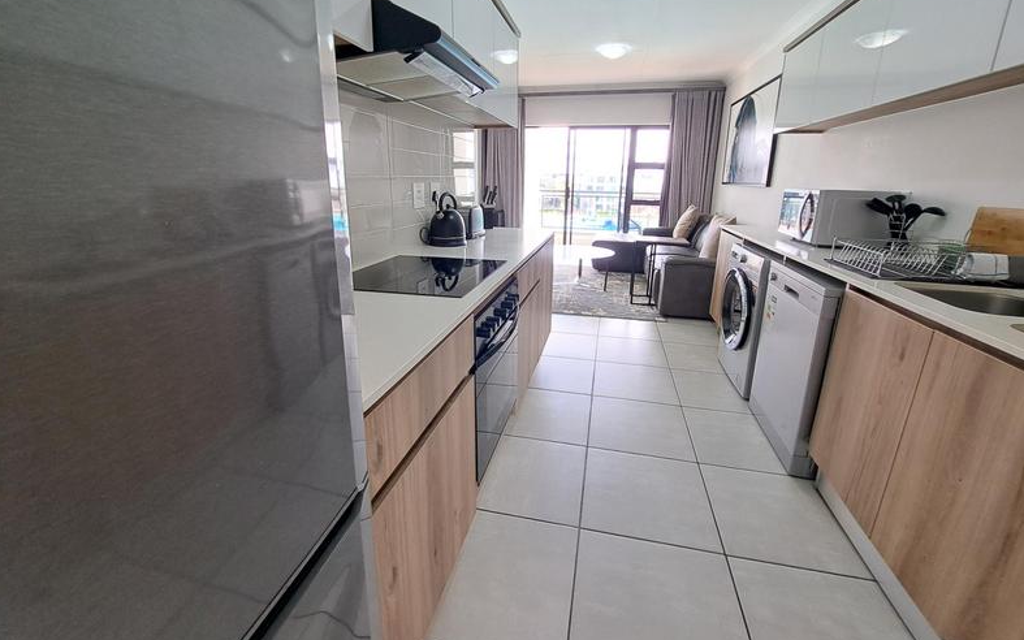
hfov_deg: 105.3
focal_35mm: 14
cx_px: 507
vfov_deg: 78.4
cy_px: 287
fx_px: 391
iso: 50
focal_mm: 1.74
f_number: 2.2
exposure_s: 1/50
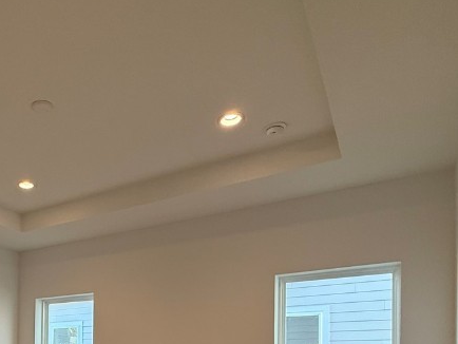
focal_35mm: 33
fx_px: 437
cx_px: 66
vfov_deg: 37.6
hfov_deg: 50.5
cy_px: 357
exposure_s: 1/120
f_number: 2.2
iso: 125
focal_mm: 2.22
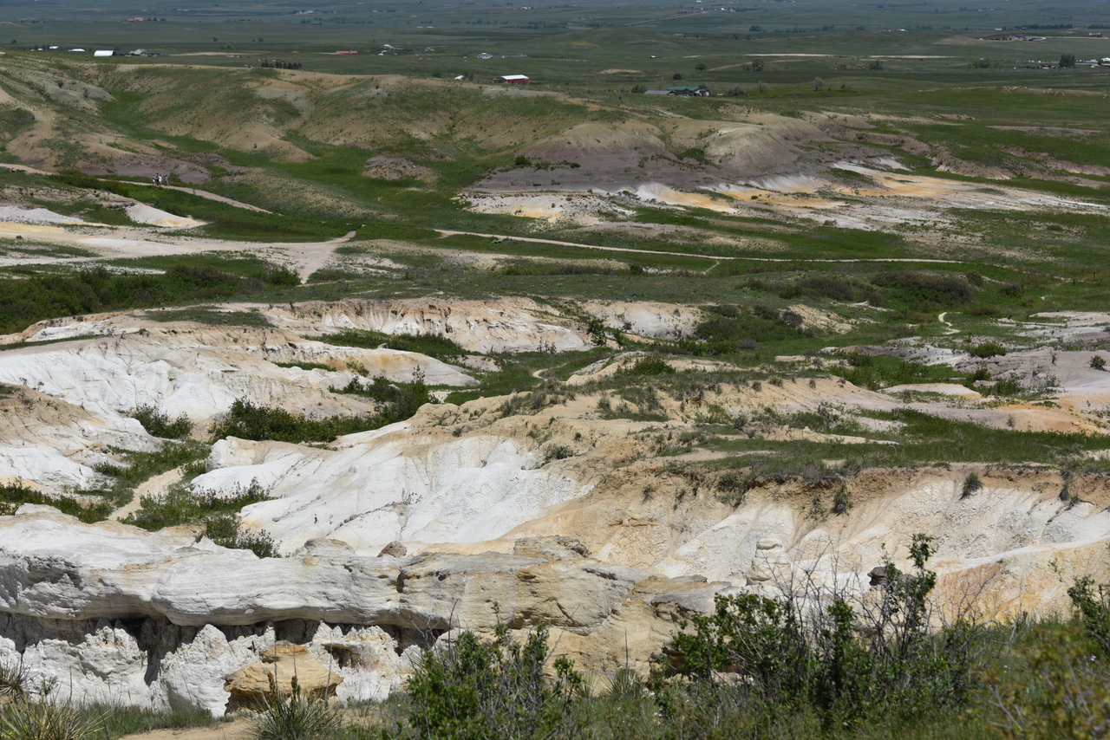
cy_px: 370
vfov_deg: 16.7
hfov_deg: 24.8
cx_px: 555
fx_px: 2529
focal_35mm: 82
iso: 100
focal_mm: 82
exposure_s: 1/400
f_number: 10
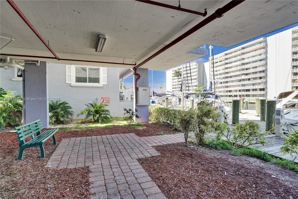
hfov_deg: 91.6
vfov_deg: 68.8
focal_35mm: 18
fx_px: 145
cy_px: 100
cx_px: 149
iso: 1600
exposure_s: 1/800
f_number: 5.6
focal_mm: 17.5
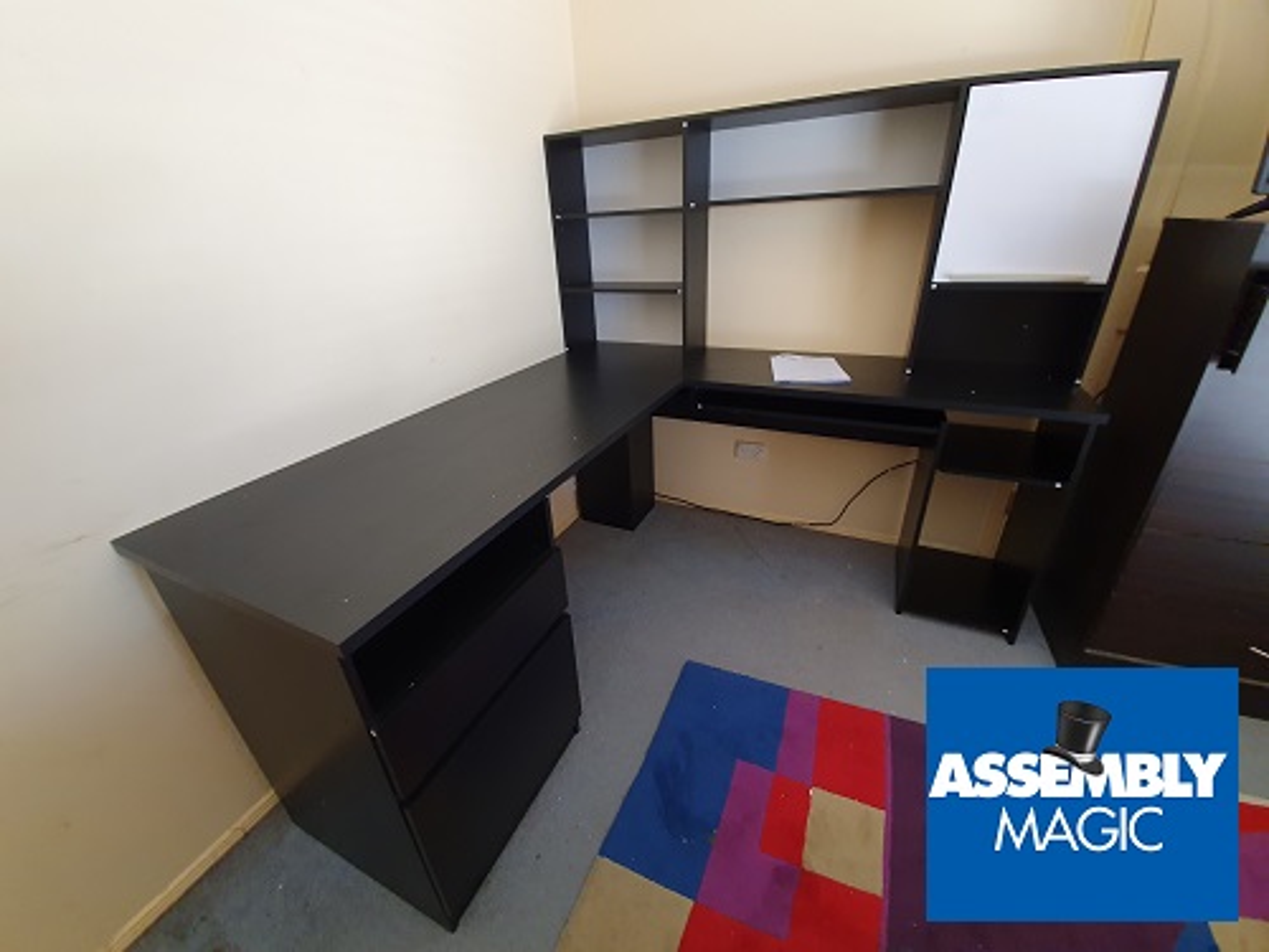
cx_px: 634
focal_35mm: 13
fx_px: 477
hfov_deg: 106.2
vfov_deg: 89.9
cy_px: 476
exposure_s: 1/50
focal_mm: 1.8
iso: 320
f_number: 2.2
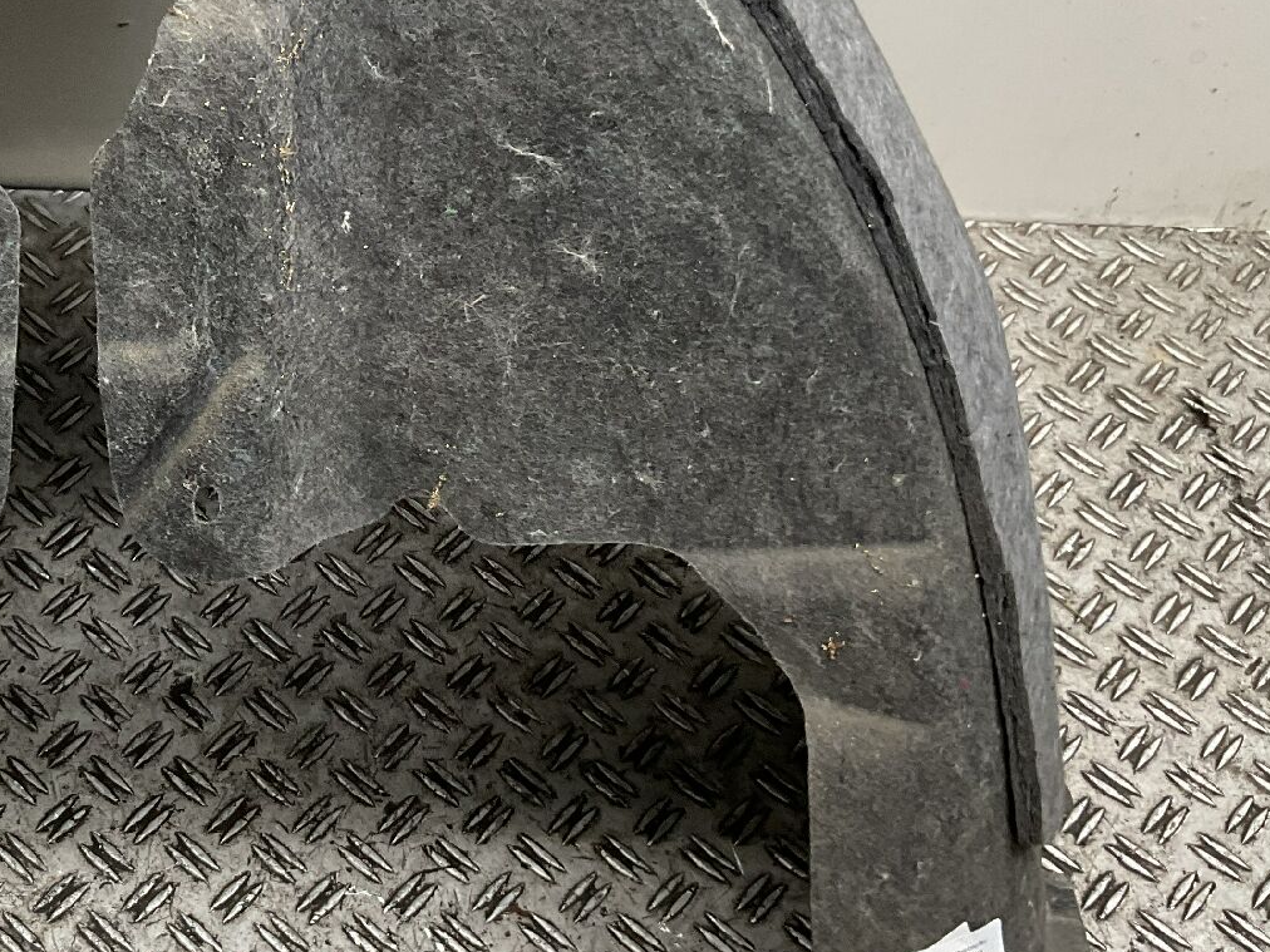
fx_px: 2018
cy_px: 387
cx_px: 160
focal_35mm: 55
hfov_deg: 33.3
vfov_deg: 26.5
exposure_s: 1/50
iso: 50
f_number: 1.8
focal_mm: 3
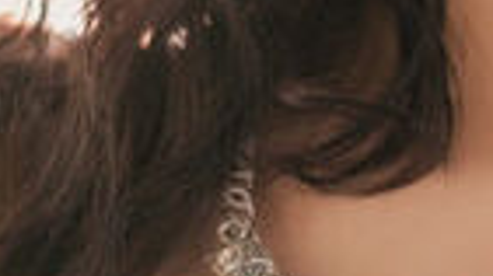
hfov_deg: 2.2
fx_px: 13021
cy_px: 397
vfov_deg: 1.2
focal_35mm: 997
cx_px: 402
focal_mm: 85
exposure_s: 1/160
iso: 125
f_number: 1.8
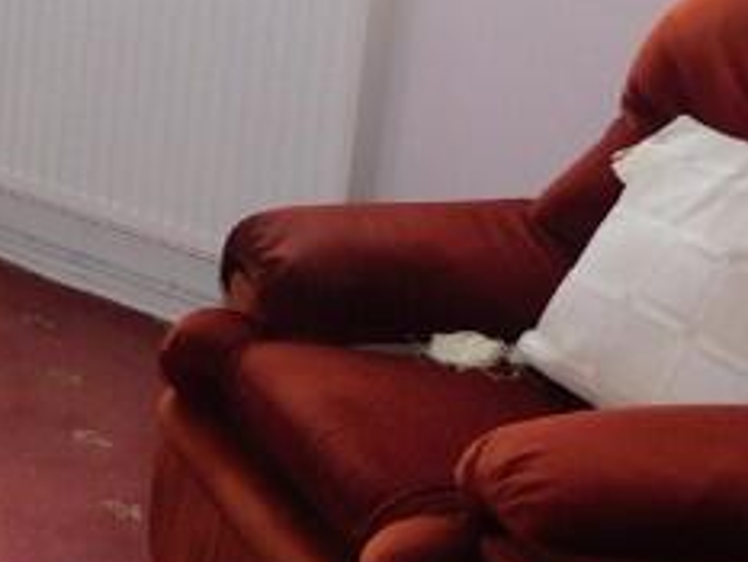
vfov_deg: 14.2
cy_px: -112
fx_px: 2184
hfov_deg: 17.0
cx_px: -478
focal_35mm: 101
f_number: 3
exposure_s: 1/30
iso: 140
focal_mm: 4
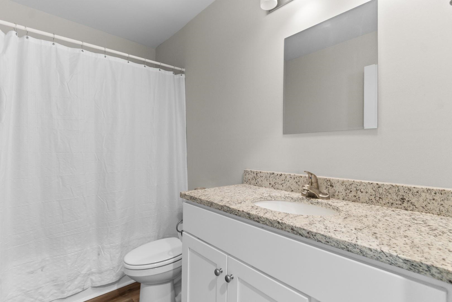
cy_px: 151
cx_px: 226
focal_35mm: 17
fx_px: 213
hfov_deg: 93.3
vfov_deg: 70.4
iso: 100
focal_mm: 11.5
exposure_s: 1/1.25
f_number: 4.8
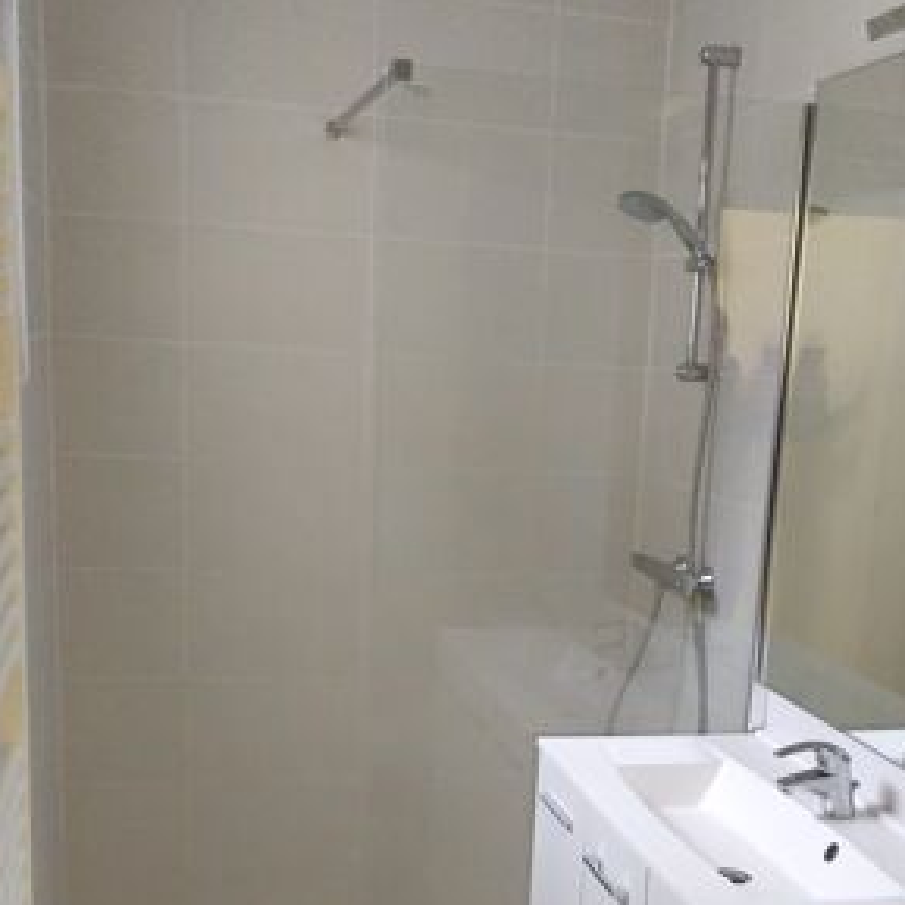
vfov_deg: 36.9
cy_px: 642
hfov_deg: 37.5
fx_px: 1331
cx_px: 523
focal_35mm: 45
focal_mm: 6.19
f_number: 1.65
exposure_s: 1/100
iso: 5613
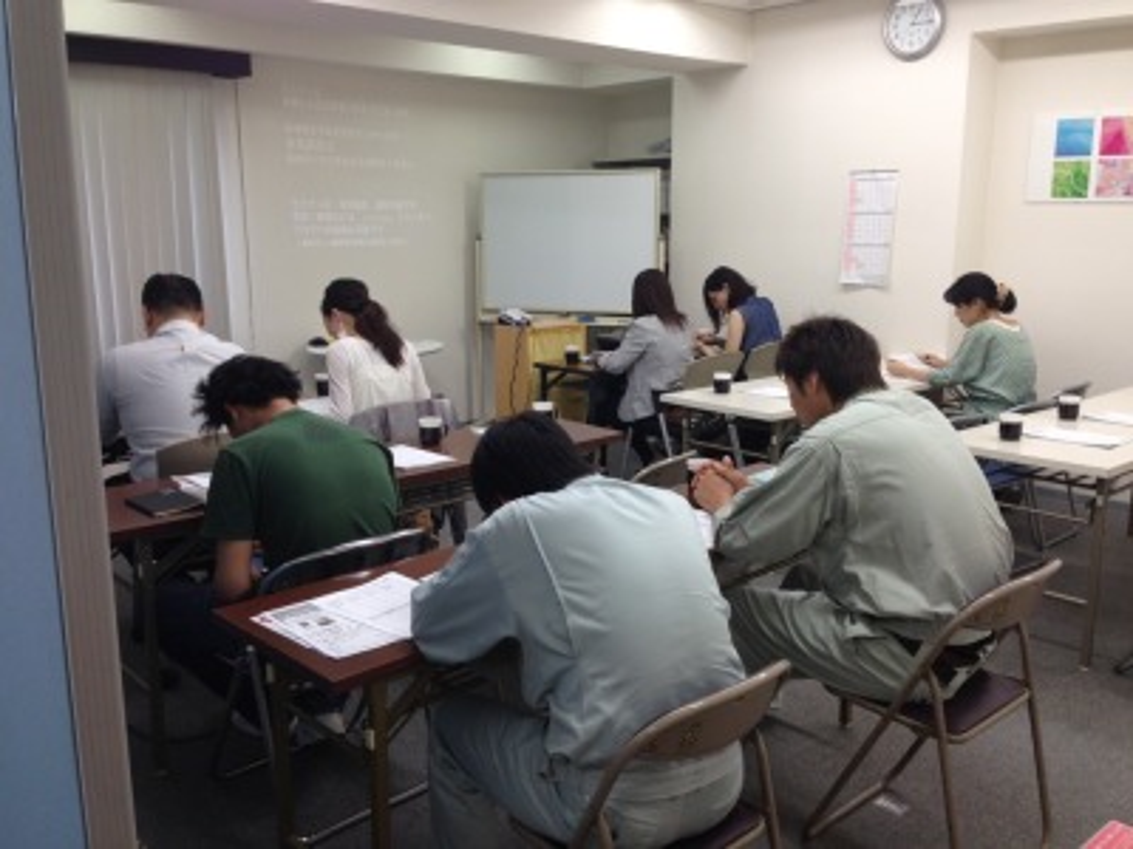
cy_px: 424
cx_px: 566
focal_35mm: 33
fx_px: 1080
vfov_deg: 42.9
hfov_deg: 55.4
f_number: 2.4
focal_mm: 4.12
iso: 64
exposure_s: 1/60
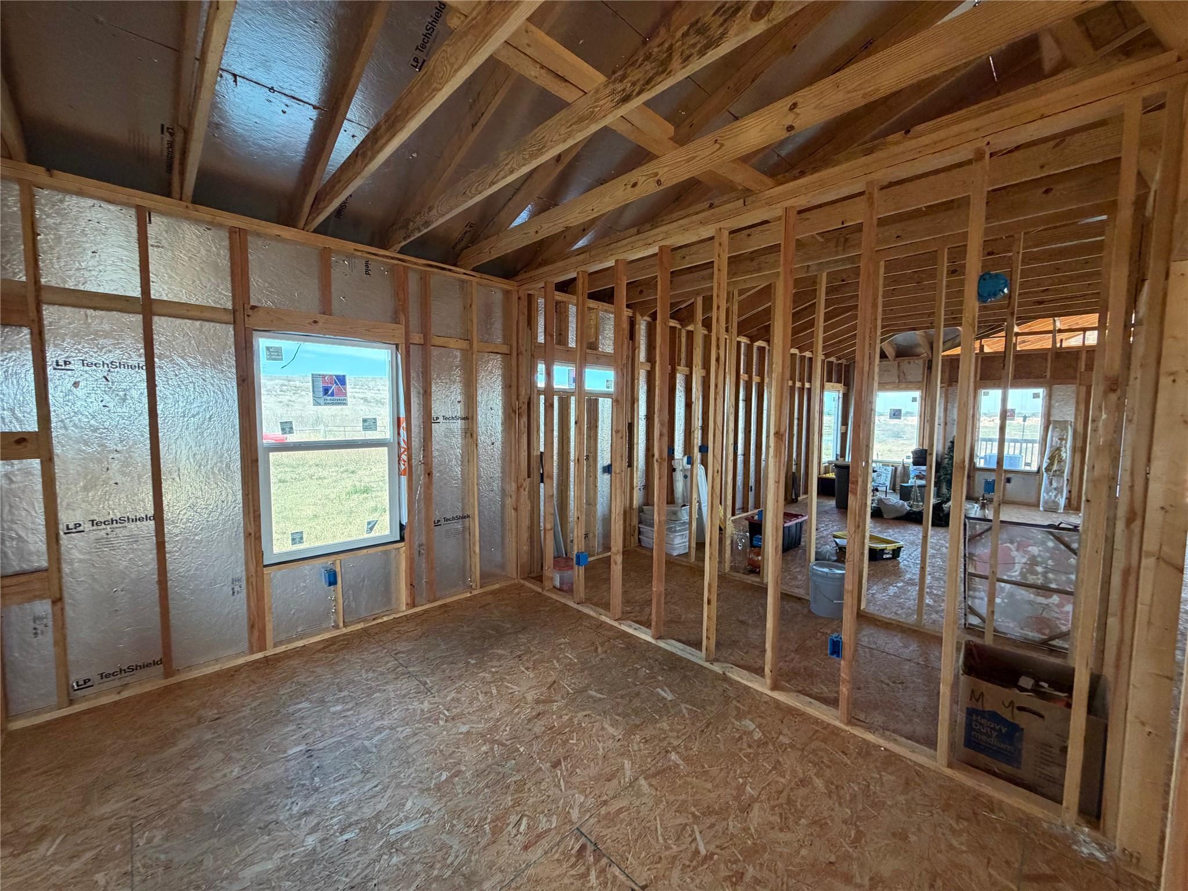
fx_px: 480
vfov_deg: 85.7
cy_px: 446
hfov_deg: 102.1
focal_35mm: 14
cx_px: 594
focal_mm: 2.22
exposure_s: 1/121
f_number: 2.2
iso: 320
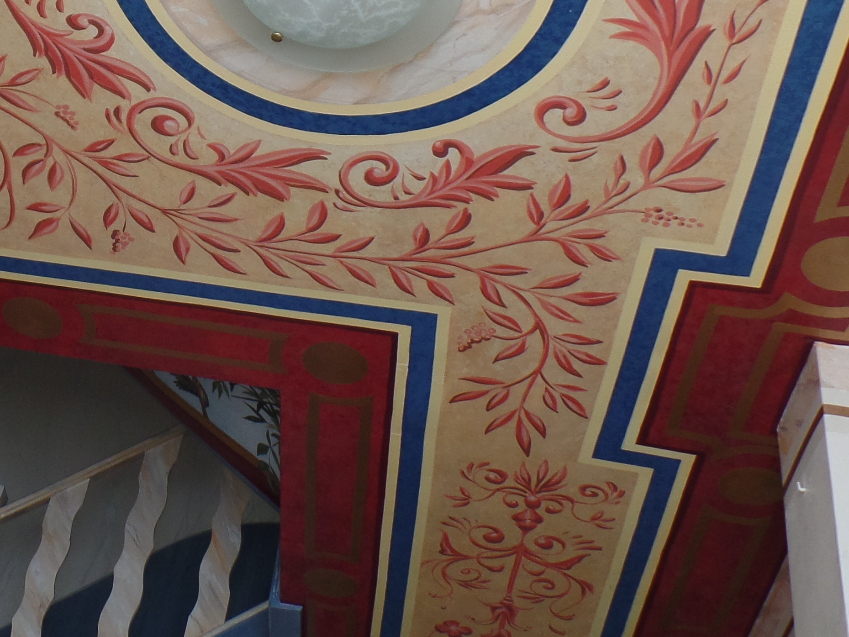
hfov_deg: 32.4
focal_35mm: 57
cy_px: 179
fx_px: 1398
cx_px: 112
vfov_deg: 25.4
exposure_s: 1/45
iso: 80
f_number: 3.2
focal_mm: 4.1
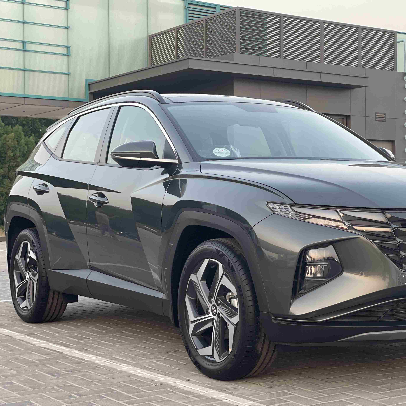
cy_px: 217
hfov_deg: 25.6
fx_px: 889
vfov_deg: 25.7
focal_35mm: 67
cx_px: 264
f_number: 2
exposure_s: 1/122
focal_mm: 6
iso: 125
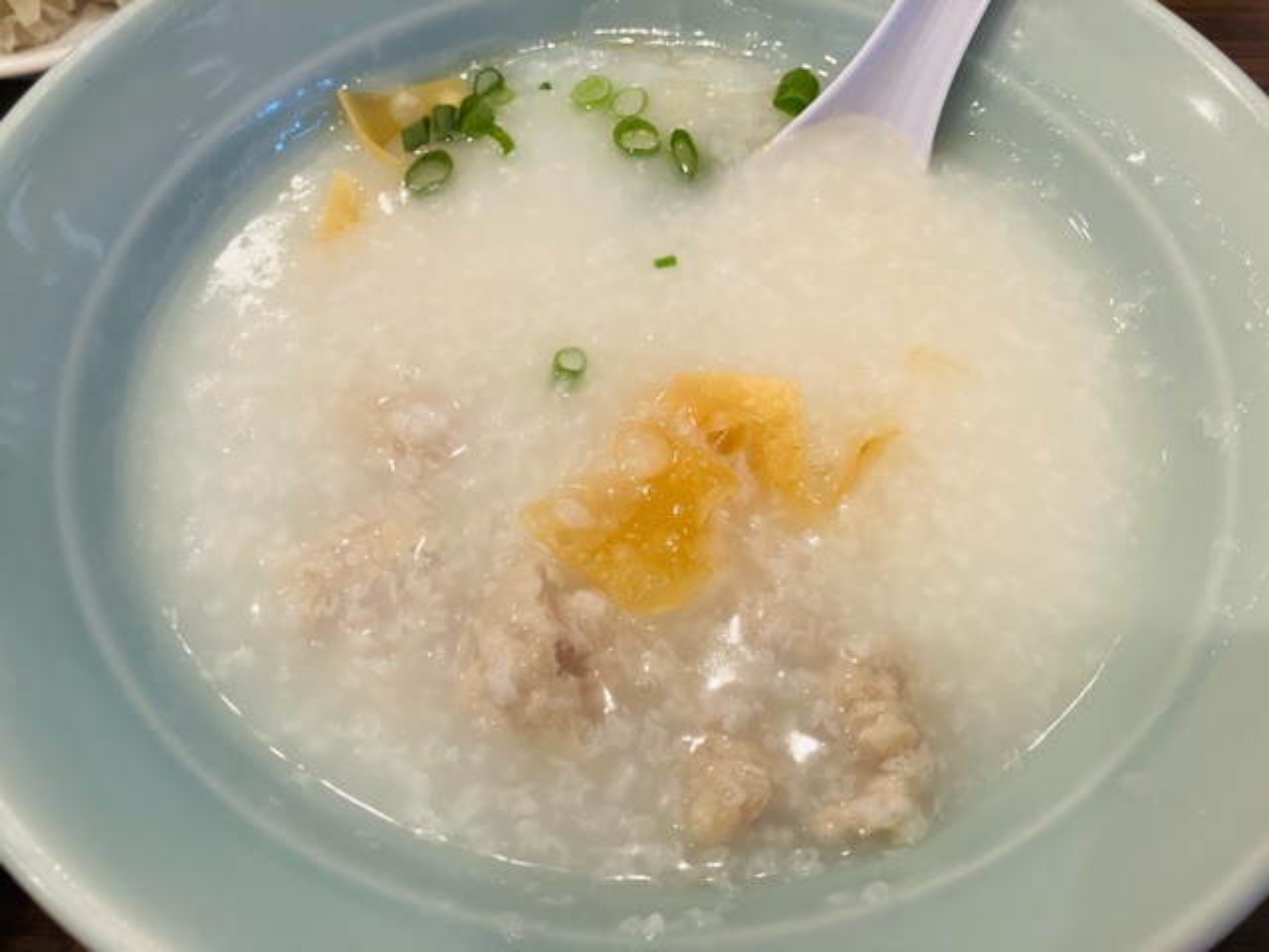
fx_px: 1026
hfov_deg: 63.4
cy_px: 476
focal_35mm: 28
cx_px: 634
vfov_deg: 49.7
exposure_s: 1/96
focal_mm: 3.99
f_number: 1.8
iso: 80
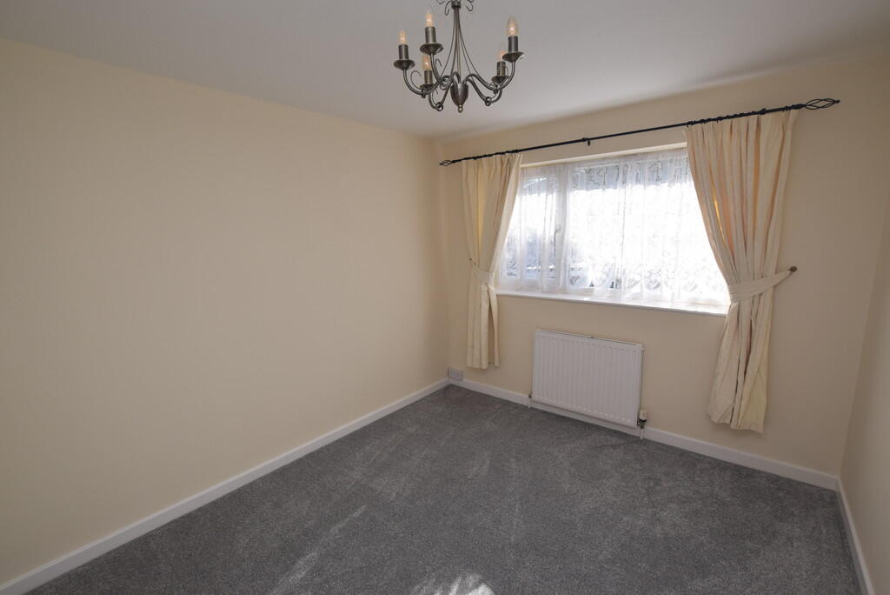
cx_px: 445
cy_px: 298
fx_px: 371
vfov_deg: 77.4
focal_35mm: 15
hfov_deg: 100.4
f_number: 5.6
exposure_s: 1/125
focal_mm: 10
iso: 280
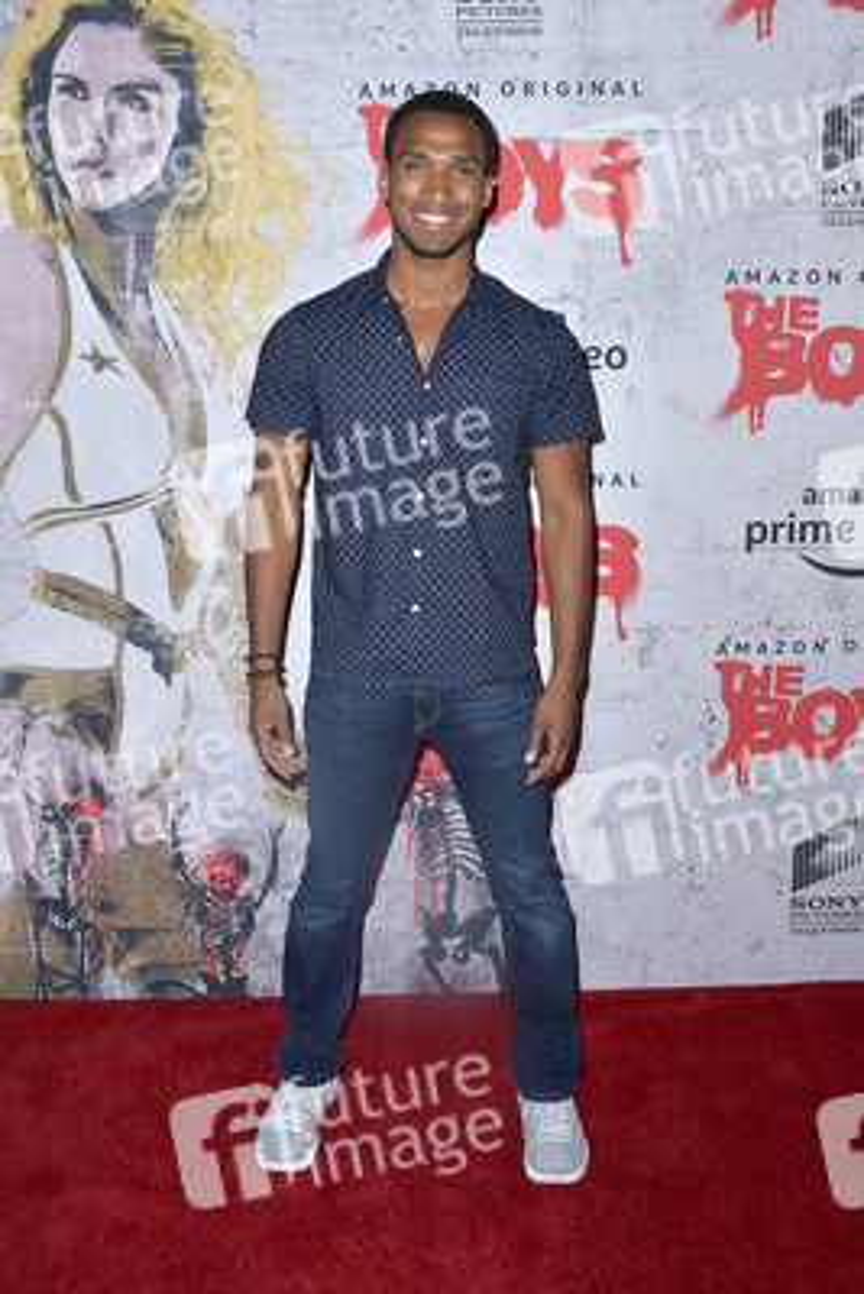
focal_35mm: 32
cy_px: 647
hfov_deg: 41.1
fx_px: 1151
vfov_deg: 58.7
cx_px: 432
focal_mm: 32
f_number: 7.1
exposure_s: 1/250
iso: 320
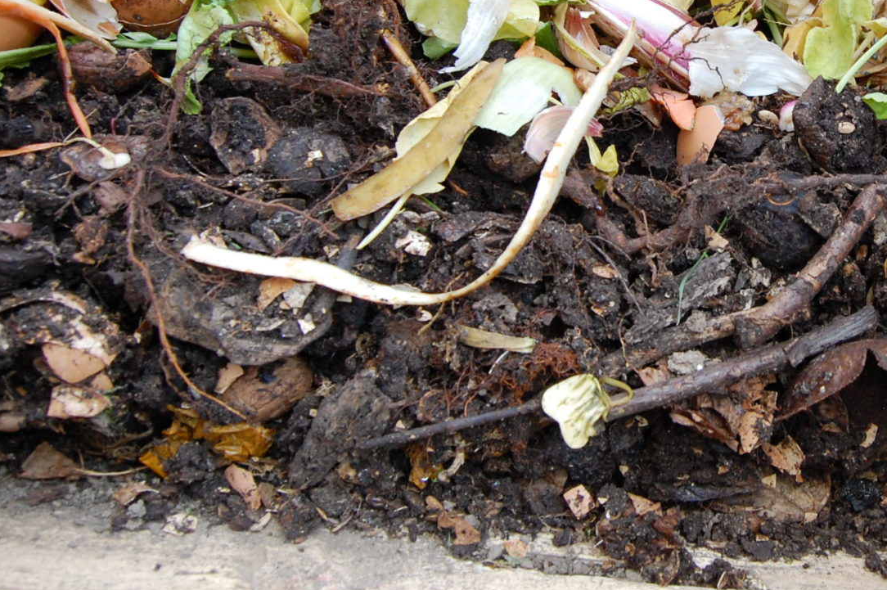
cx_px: 743
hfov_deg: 37.2
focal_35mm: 51
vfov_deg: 26.0
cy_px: 123
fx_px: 1256
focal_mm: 18
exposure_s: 1/50
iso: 800
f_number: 7.1
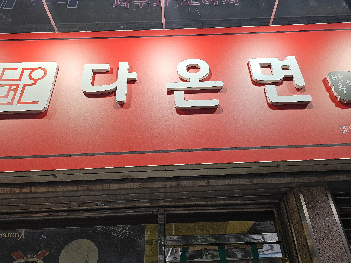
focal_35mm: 30
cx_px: 173
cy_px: 103
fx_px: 304
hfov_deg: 60.0
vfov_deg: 46.5
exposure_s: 1/120
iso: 50
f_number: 1.8
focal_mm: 5
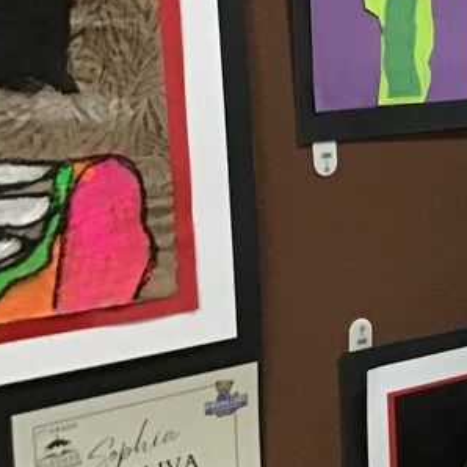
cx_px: 632
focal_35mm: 94
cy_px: 183
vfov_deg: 18.5
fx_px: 1435
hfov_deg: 17.2
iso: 500
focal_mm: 3.3
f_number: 2.4
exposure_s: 1/15
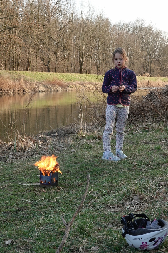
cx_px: 77
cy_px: 128
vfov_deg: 31.4
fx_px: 448
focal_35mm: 64
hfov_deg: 21.2
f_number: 8
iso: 160
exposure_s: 1/60
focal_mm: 21.56
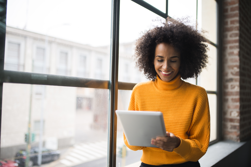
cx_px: 126
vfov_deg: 37.9
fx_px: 244
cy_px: 84
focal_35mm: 35
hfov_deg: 54.4
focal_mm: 35
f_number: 1.4
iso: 80
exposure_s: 1/400
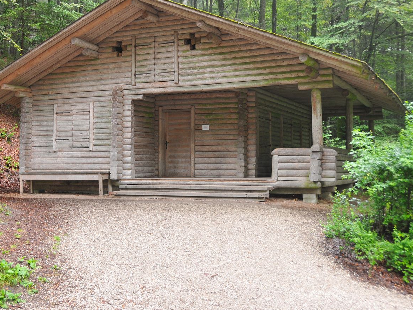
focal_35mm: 49
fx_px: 585
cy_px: 117
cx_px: 157
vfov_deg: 29.6
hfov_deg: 38.7
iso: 200
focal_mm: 22
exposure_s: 1/30
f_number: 3.8
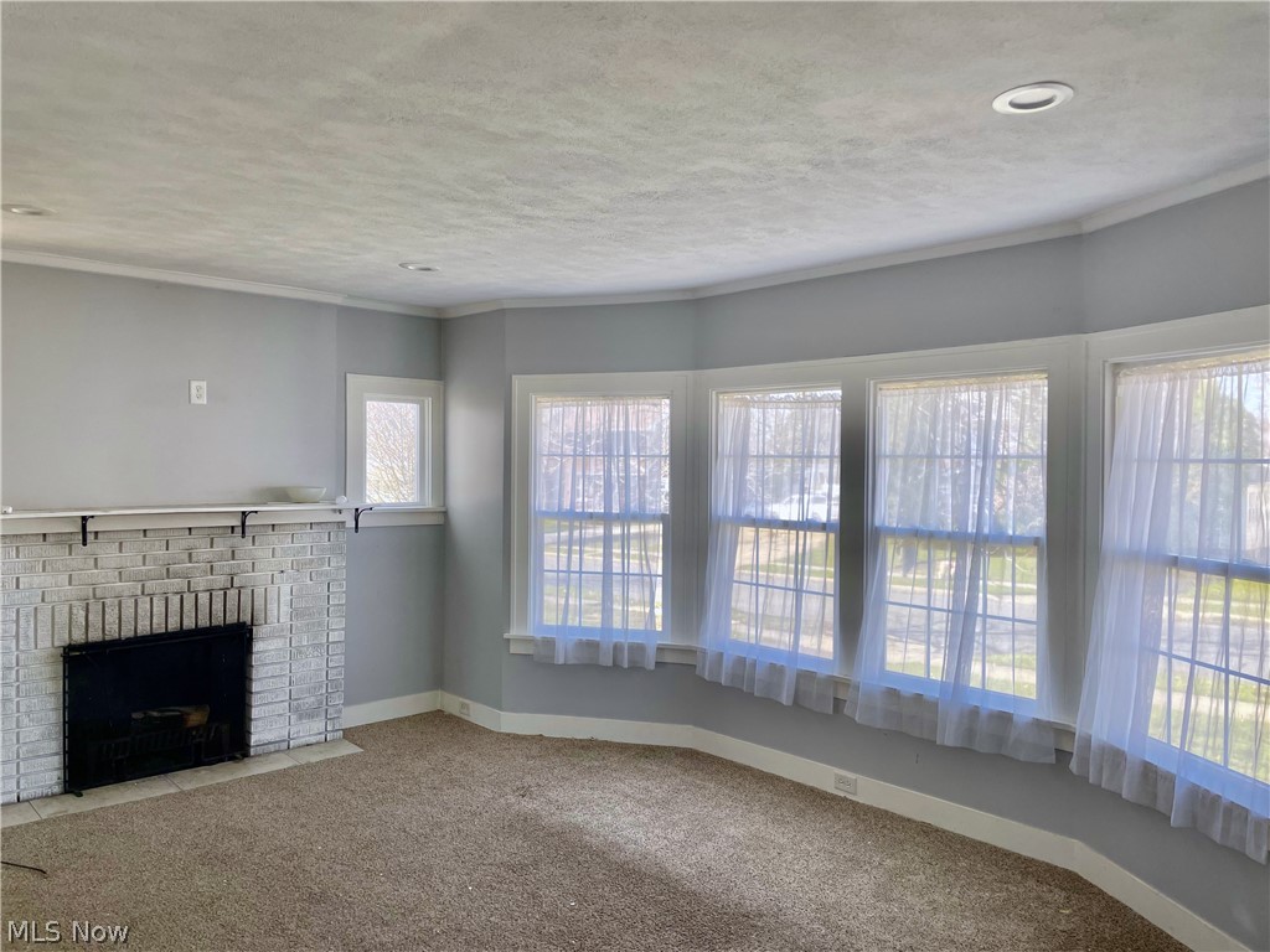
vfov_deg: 53.1
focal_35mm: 26
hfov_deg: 67.3
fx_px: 954
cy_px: 476
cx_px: 635
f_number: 1.6
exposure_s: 1/121
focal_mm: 4.2
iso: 50
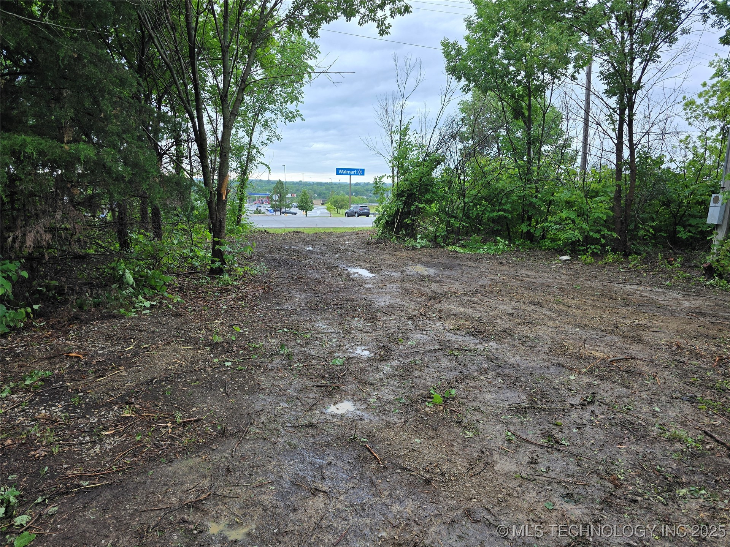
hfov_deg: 73.9
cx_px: 365
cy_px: 274
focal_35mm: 23
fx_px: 485
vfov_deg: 58.9
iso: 25
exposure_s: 1/180
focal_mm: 6.3
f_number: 1.7
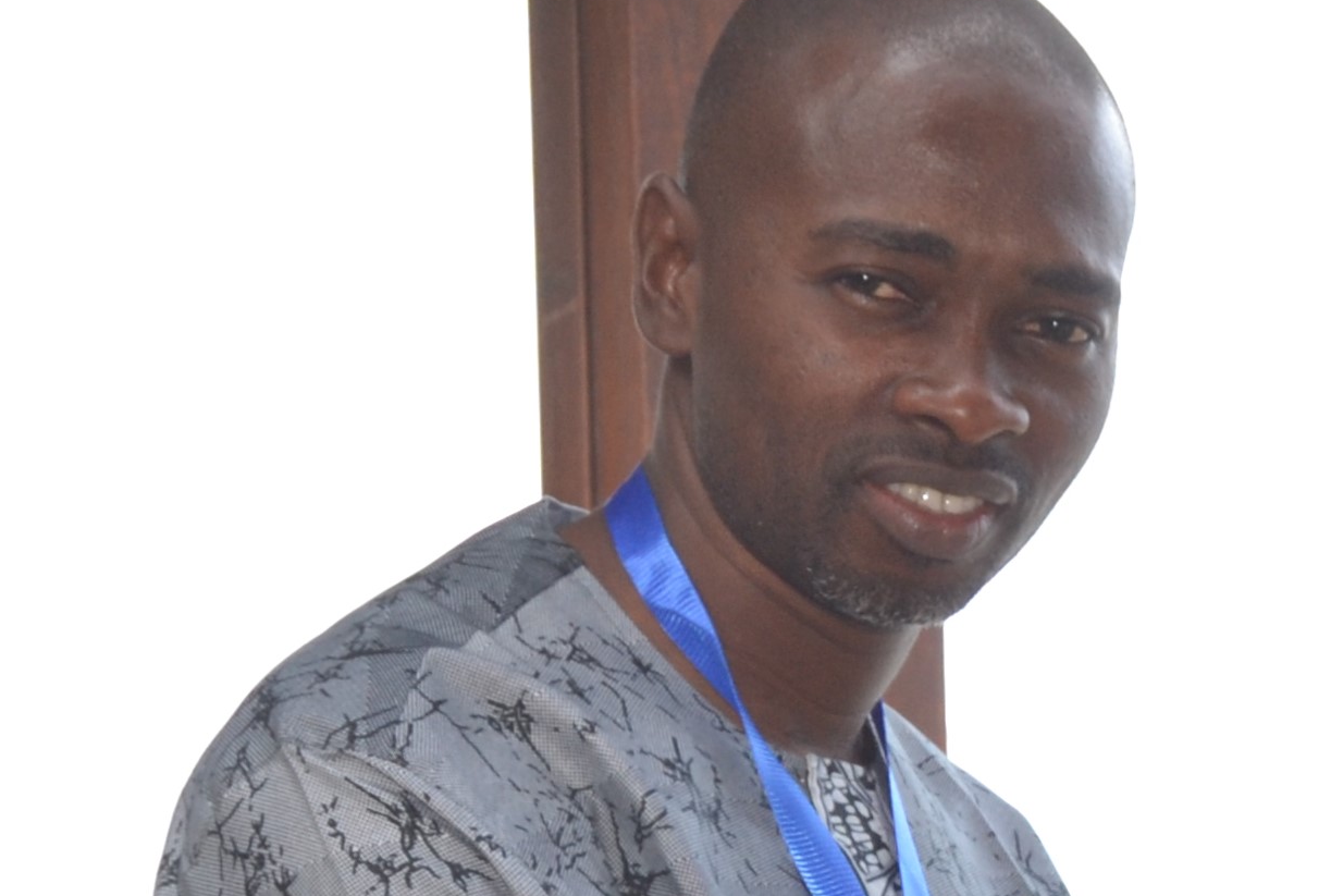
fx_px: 1828
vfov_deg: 27.5
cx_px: 746
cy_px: 477
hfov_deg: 40.3
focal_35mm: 49
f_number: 7.1
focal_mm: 26
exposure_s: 1/125
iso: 400
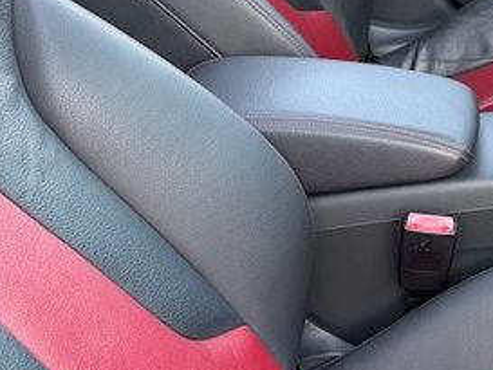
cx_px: 650
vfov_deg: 16.4
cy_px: 152
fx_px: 1282
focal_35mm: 90
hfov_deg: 19.9
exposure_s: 1/64
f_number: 1.78
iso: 200
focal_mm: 6.76
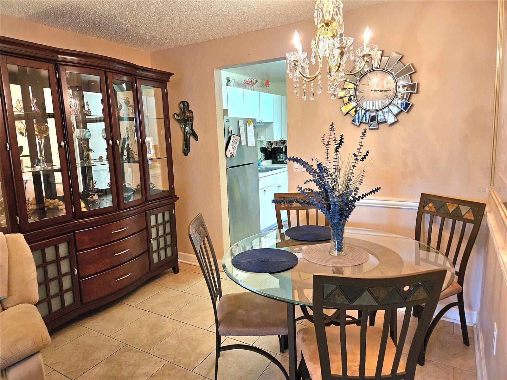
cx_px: 254
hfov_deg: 73.9
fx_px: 337
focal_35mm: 23
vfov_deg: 58.9
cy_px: 190
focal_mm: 5.4
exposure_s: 1/120
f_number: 1.8
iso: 500
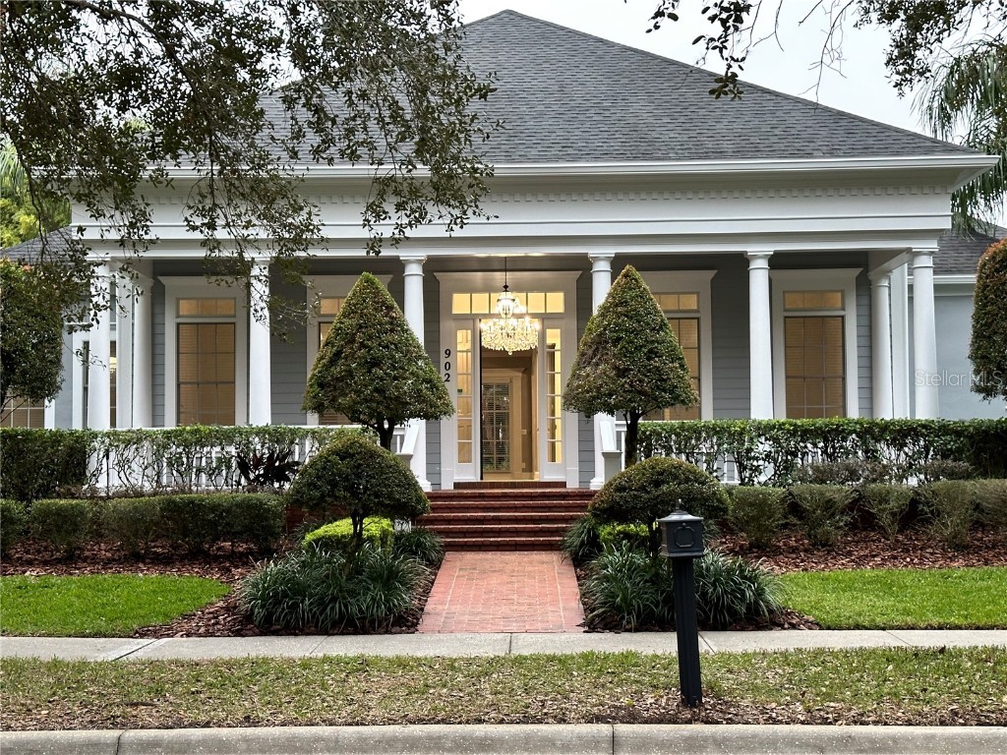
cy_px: 378
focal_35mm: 48
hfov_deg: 39.7
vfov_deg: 30.3
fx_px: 1396
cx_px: 504
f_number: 1.78
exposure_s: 1/60
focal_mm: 6.86
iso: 160
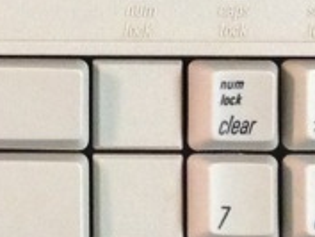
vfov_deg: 6.1
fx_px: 2167
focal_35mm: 238
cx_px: -338
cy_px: -185
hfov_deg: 7.9
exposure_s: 1/20
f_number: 2.4
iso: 200
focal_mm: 4.13
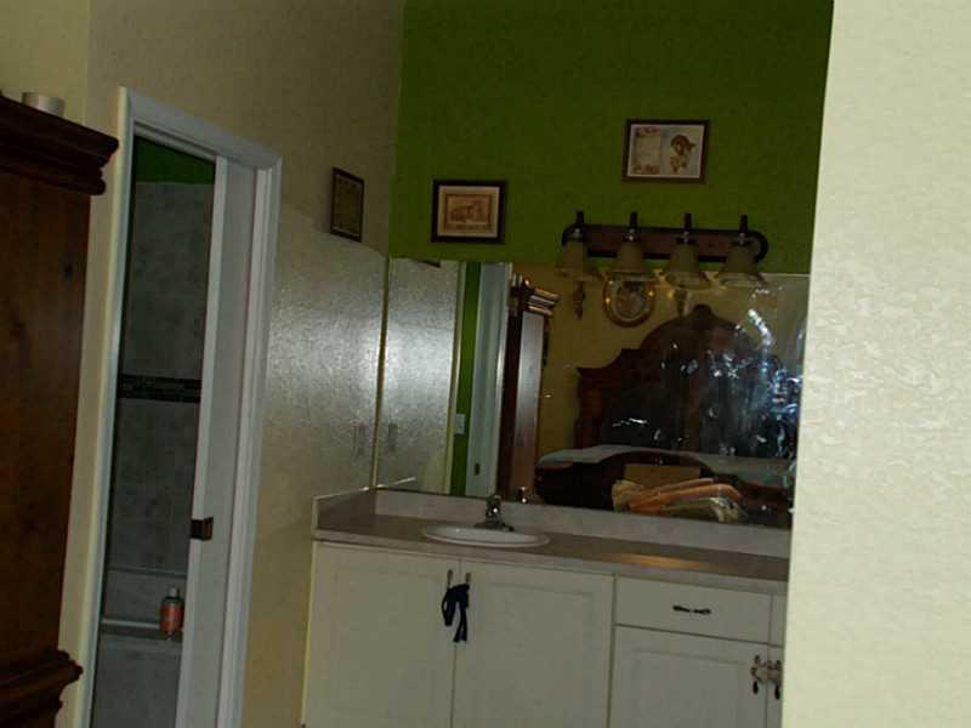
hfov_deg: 42.9
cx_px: 486
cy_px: 364
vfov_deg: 32.9
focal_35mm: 44
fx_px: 1234
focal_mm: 7.9
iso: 250
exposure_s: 1/30
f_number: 4.2
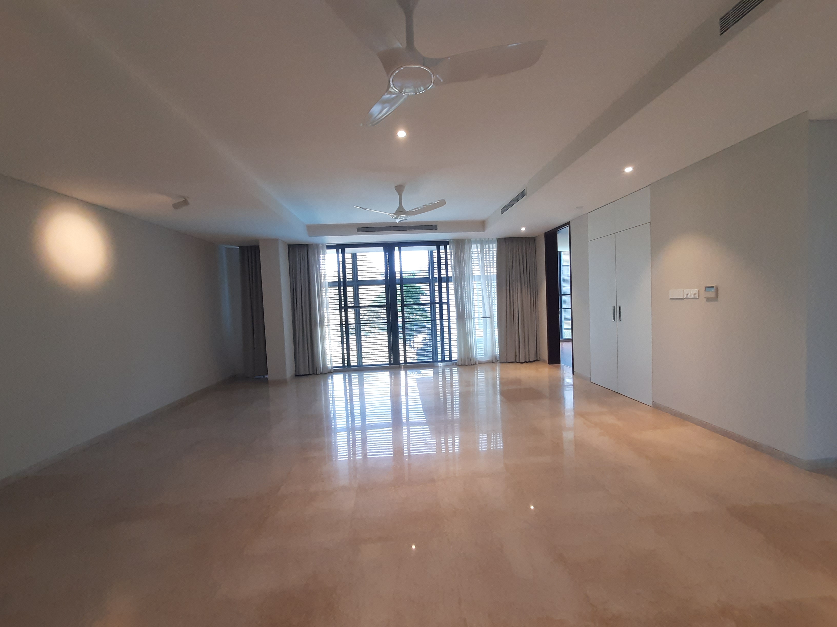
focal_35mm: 13
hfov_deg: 106.2
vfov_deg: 89.9
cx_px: 418
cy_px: 314
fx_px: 314
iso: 125
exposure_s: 1/50
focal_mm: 1.42
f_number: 2.2
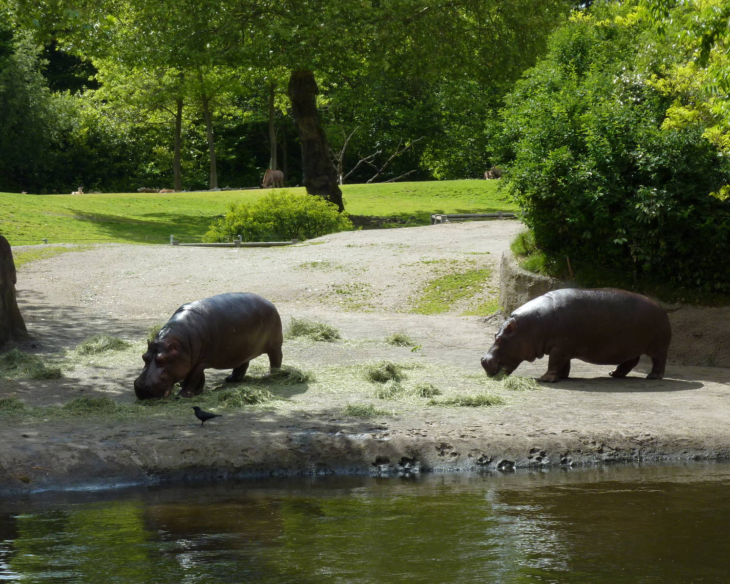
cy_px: 292
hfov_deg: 20.4
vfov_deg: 16.4
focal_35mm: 94
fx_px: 2031
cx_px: 389
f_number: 4.3
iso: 125
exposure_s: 1/500
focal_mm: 14.7
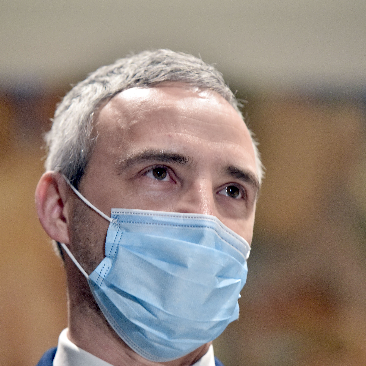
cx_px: 148
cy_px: 190
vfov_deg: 6.6
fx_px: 3170
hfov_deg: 6.6
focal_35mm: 265
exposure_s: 1/125
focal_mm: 200
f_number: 3.5
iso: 2000
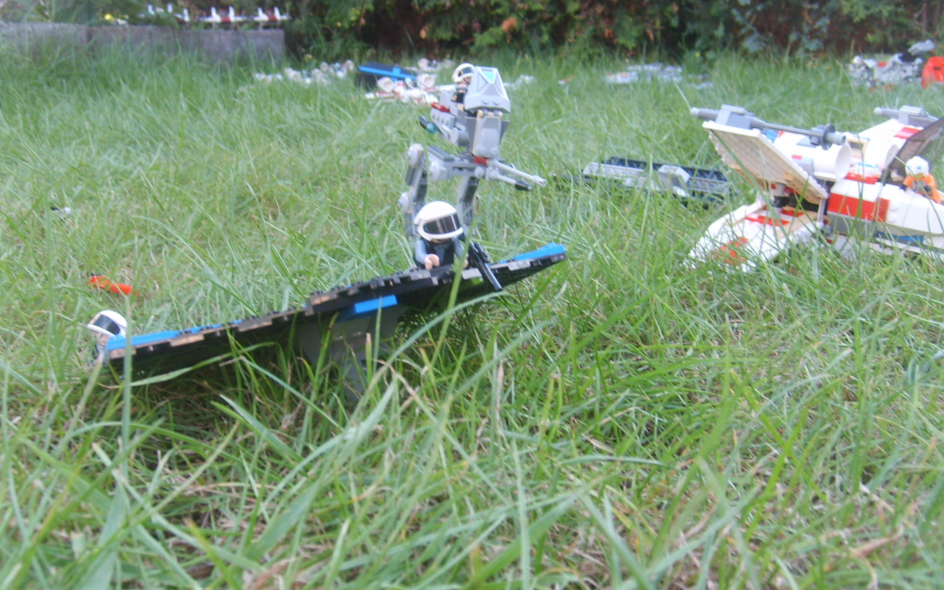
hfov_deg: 51.5
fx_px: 978
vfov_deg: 33.5
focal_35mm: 38
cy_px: 263
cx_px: 464
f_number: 2.8
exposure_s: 1/45
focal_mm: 5.8
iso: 50
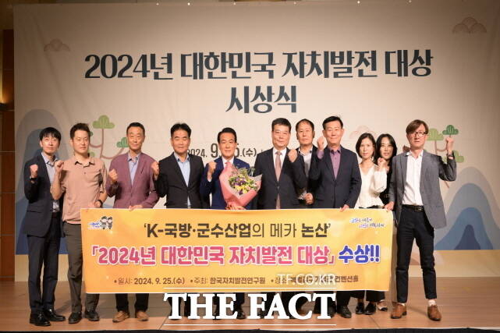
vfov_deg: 32.6
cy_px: 166
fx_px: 569
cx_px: 250
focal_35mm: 41
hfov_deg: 47.4
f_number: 4.5
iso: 1000
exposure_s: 1/200
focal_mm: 41
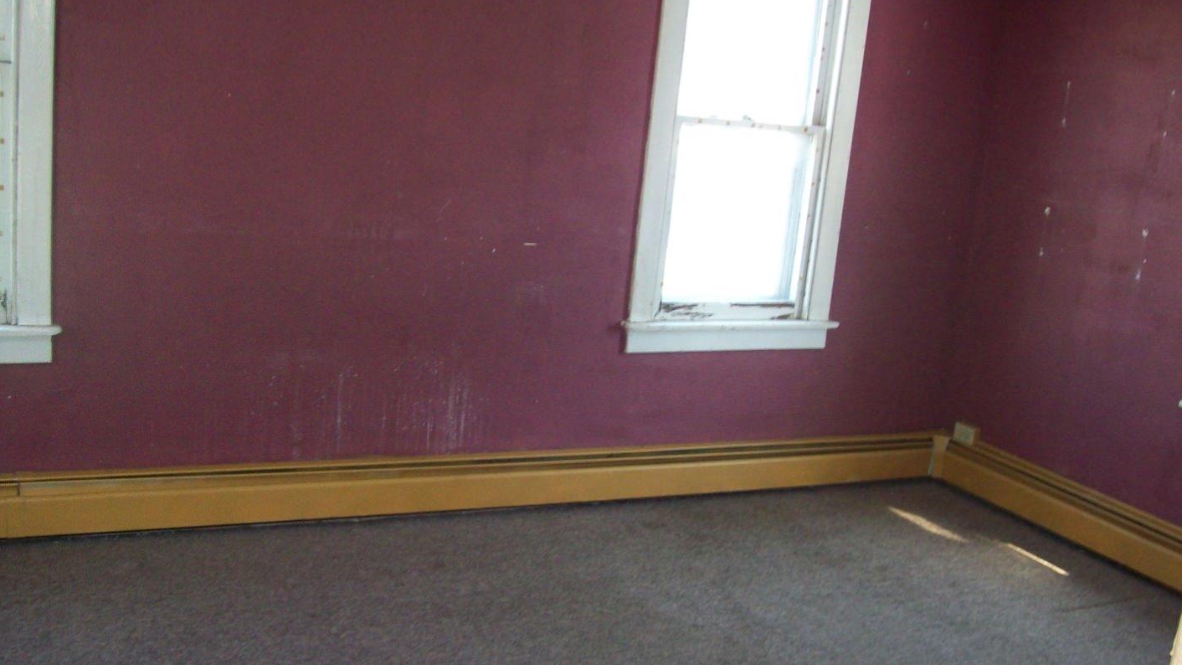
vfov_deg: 29.7
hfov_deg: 50.5
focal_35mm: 40
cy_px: 362
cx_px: 593
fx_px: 1254
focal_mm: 6
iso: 200
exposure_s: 1/64
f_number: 2.7
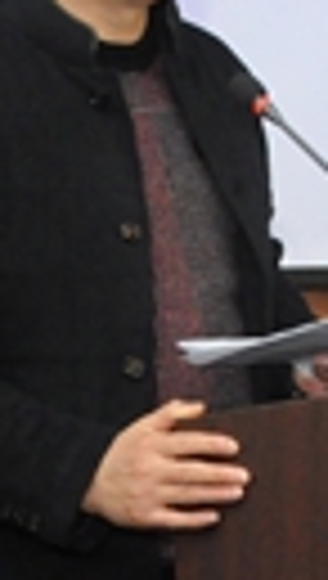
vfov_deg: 11.2
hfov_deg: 6.5
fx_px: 2878
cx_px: 454
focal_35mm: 187
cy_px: -182
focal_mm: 28
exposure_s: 1/60
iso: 3200
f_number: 8
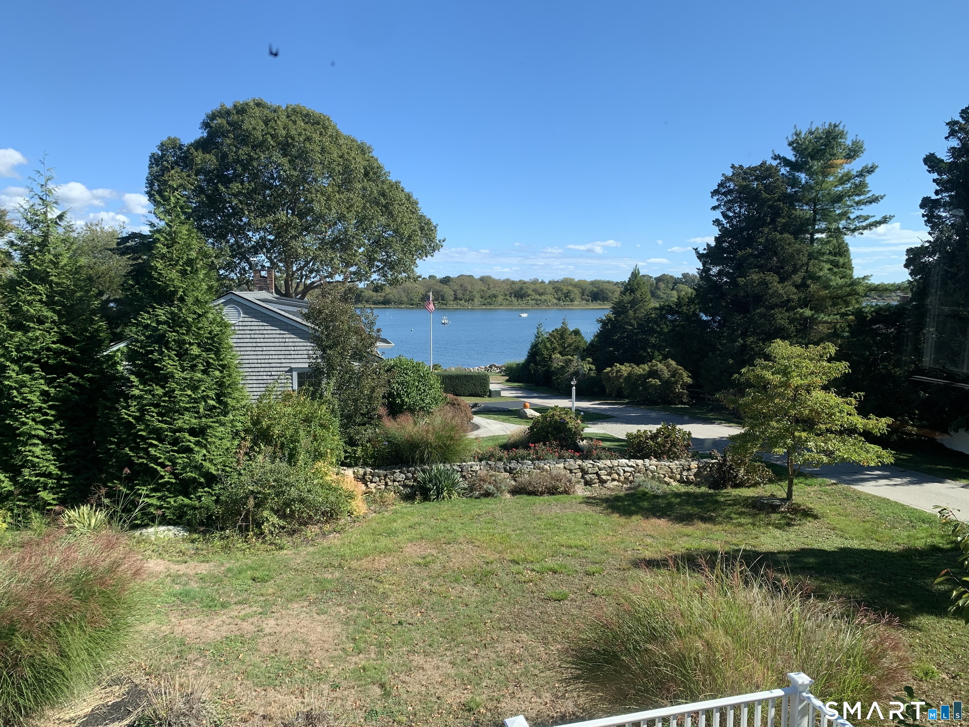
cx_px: 484
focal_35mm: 26
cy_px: 364
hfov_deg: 67.3
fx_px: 728
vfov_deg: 53.1
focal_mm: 4.25
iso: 25
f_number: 1.8
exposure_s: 1/936
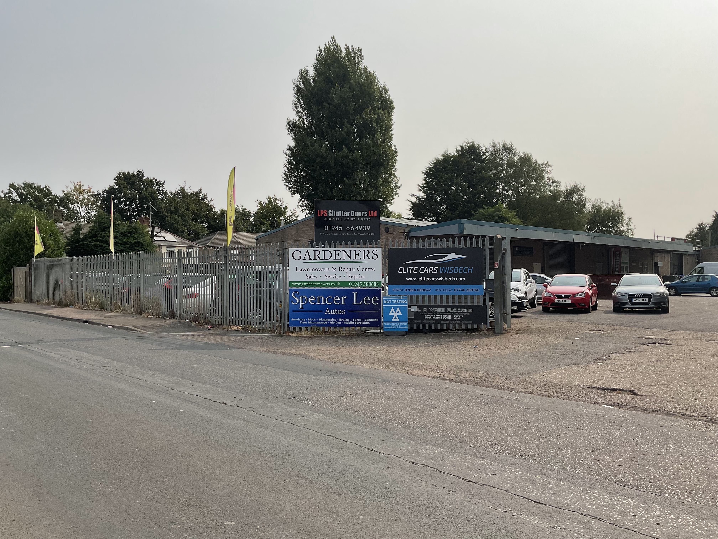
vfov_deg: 48.2
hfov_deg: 61.7
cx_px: 359
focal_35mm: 29
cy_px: 270
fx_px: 602
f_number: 1.8
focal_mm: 3
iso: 16
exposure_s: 1/3125
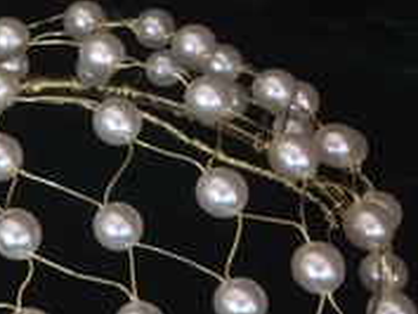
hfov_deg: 16.9
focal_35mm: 105
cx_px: -220
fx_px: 1269
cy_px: 17
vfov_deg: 13.9
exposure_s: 1/30
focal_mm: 4.15
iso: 160
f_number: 2.2
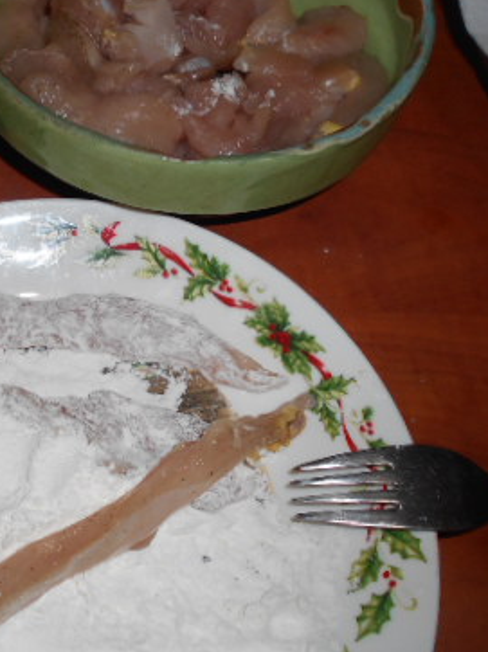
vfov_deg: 41.2
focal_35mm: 46
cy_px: 294
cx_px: 45
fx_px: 866
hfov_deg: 30.1
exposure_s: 1/25
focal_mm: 4.6
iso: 80
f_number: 3.2
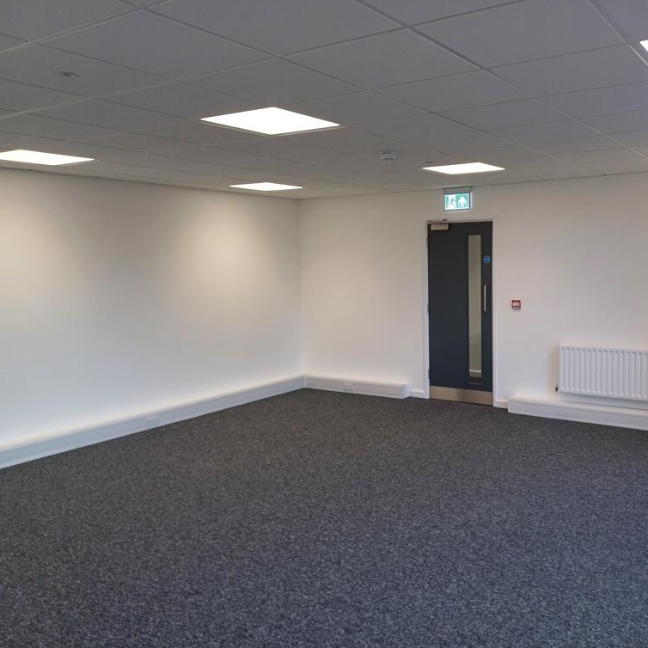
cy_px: 324
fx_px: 635
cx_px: 421
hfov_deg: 53.2
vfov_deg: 54.0
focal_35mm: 30
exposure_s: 1/50
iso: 50
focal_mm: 4.65
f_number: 1.8
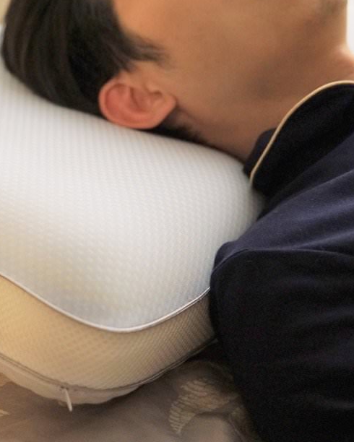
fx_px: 903
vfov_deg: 27.5
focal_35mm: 69
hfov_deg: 21.7
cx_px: 40
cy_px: 222
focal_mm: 30
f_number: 2.2
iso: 1600
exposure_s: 1/160
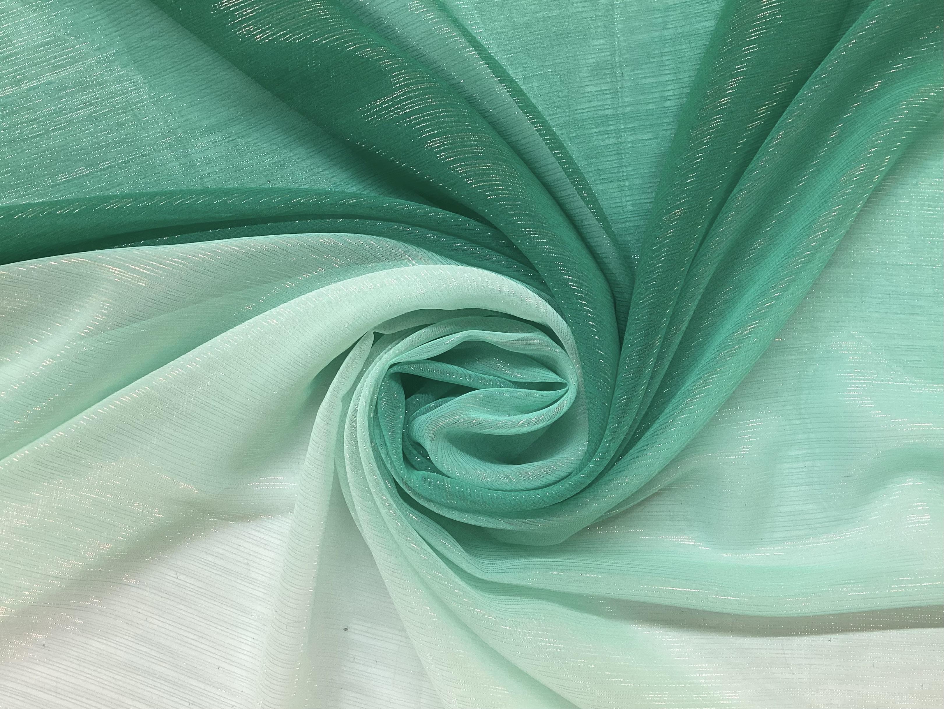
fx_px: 846
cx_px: 472
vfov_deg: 45.5
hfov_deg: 58.3
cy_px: 354
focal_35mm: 31
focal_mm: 3.3
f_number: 2.4
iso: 100
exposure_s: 1/60
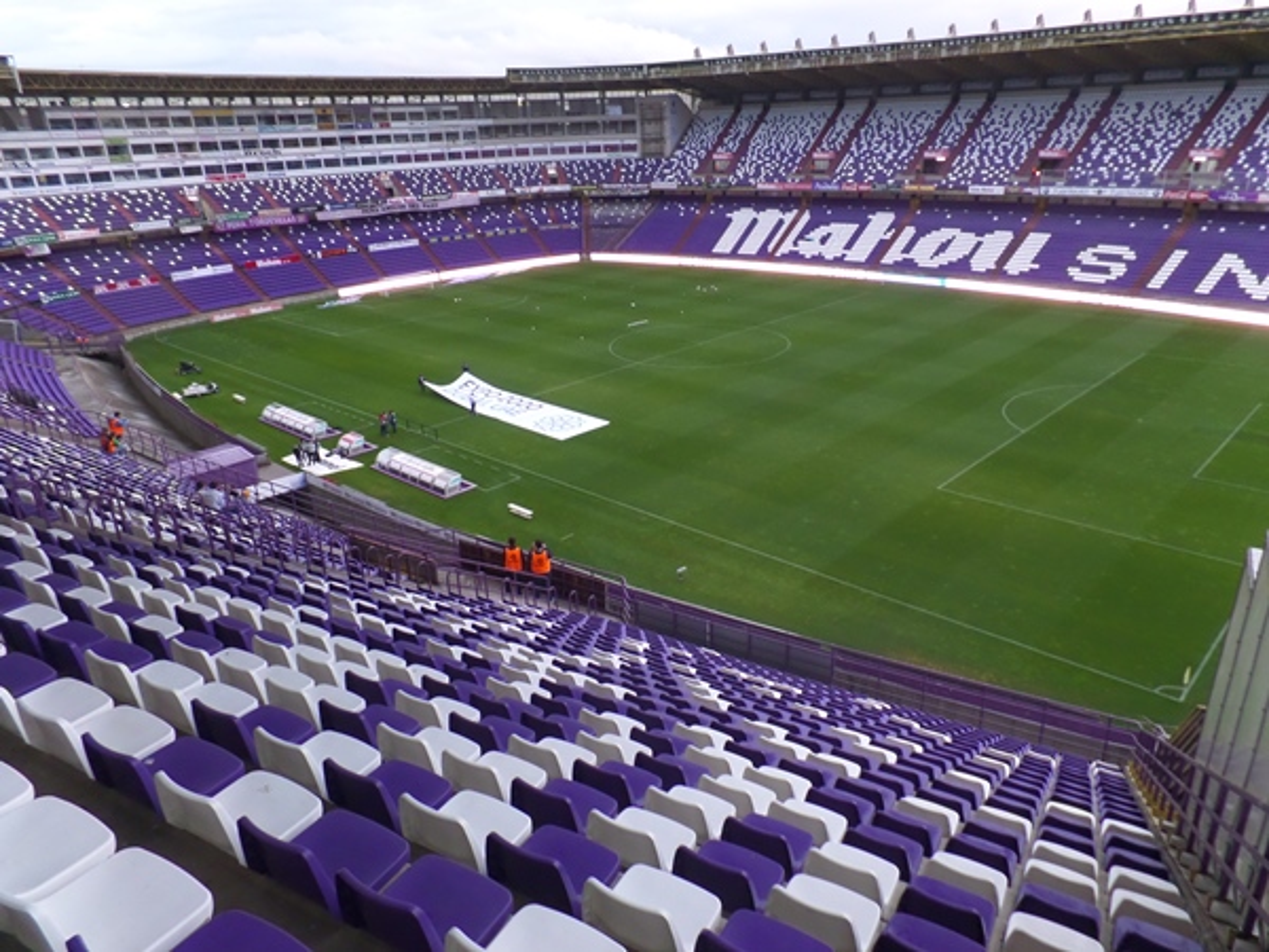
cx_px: 634
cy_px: 476
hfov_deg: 73.9
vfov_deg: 58.9
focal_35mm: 23
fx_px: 843
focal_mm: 4.1
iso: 320
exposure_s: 1/30
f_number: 2.8
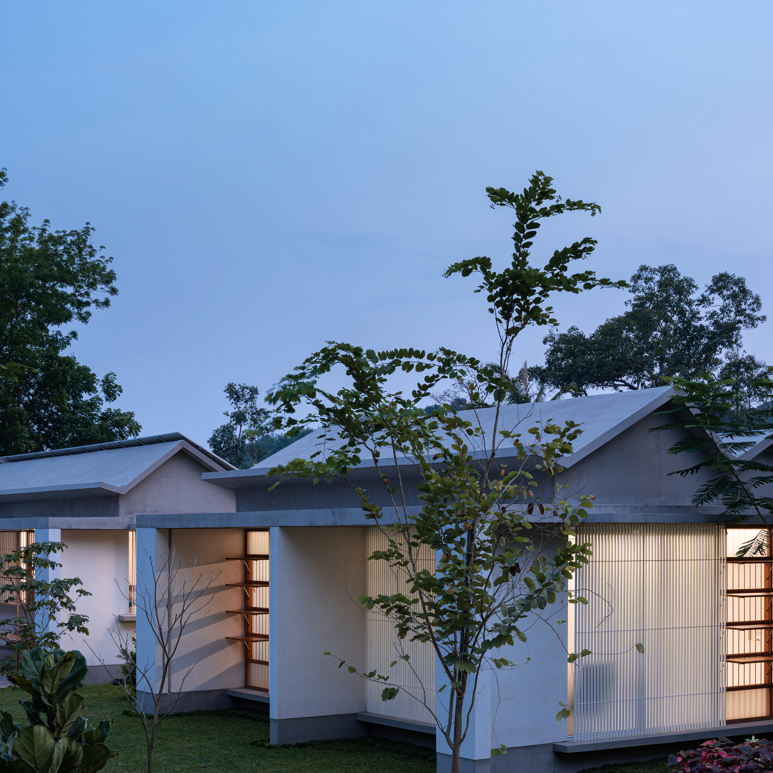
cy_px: 498
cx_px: 387
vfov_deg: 30.8
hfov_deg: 31.0
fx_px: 1396
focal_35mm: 55
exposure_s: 4
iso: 100
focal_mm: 43.2
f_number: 8
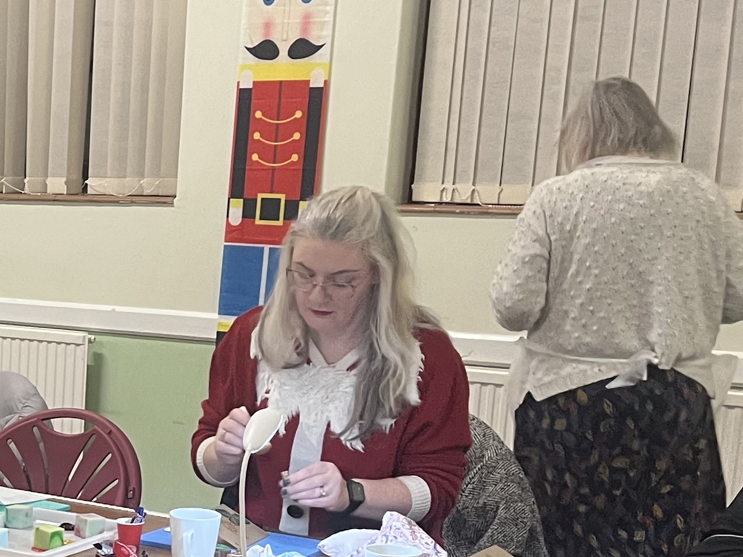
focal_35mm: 79
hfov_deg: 21.9
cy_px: 505
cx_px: -257
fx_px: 1696
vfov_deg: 18.3
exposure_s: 1/50
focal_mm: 5.1
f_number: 1.6
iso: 200
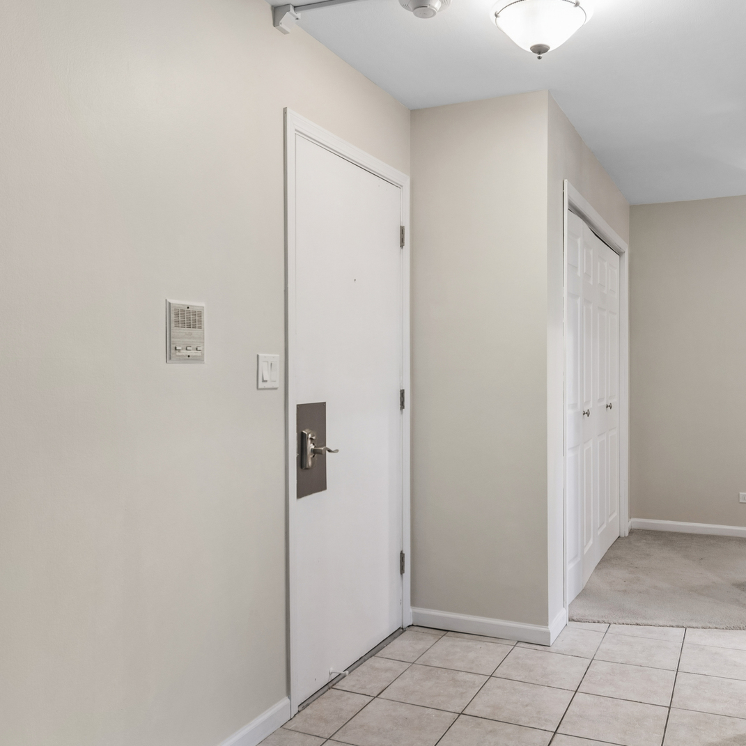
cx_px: 427
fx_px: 658
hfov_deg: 58.8
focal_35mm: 27
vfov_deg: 59.1
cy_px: 371
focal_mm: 14
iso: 250
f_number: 8
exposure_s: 1/5
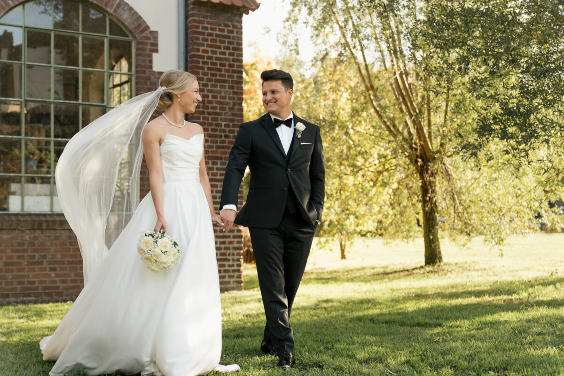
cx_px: 282
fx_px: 783
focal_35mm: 50
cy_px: 188
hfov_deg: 39.6
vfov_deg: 27.0
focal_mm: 50
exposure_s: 1/640
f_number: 2.8
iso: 320
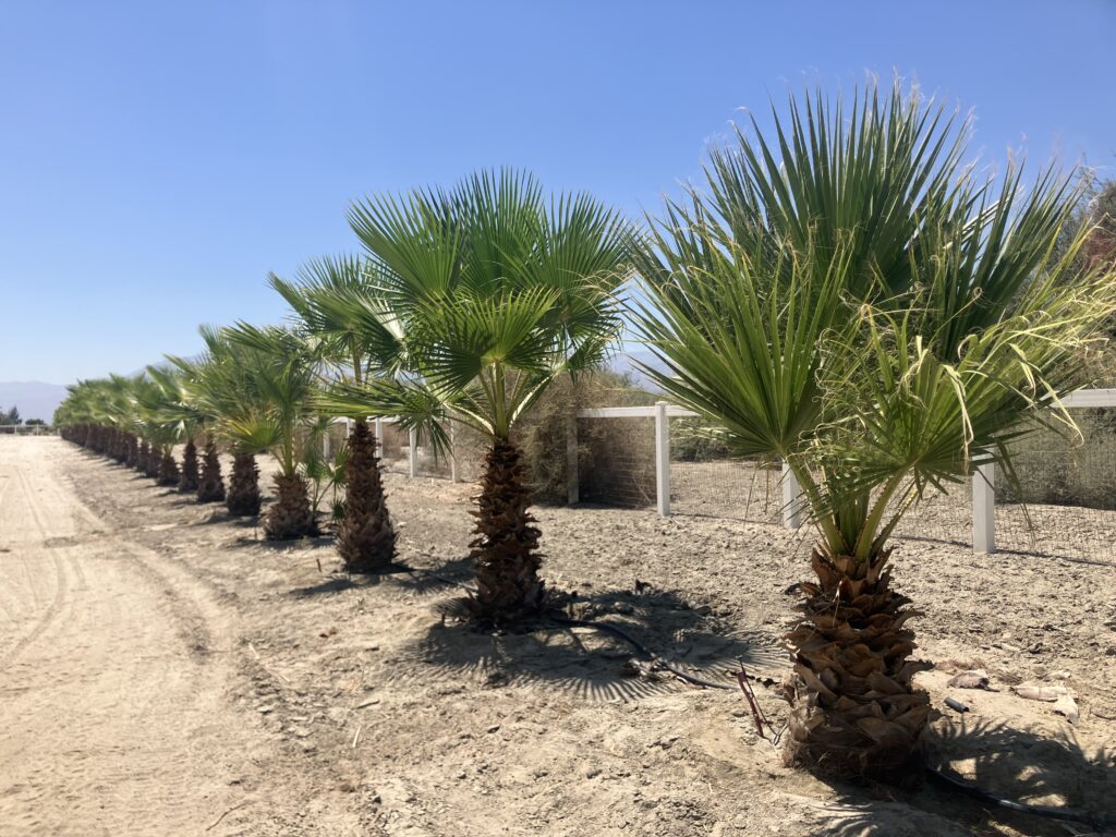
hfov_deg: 63.4
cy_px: 418
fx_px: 903
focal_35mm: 28
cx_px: 558
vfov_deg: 49.7
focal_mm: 3.99
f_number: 1.8
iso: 32
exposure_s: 1/2315
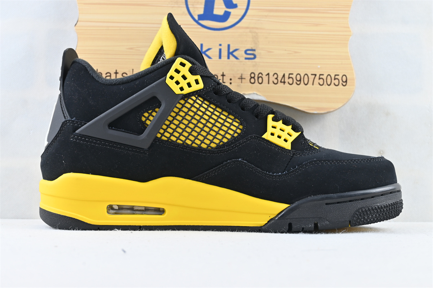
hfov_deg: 40.5
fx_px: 586
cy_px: 144
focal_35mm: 49
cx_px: 216
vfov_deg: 27.7
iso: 100
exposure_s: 1/25
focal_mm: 32.5
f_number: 5
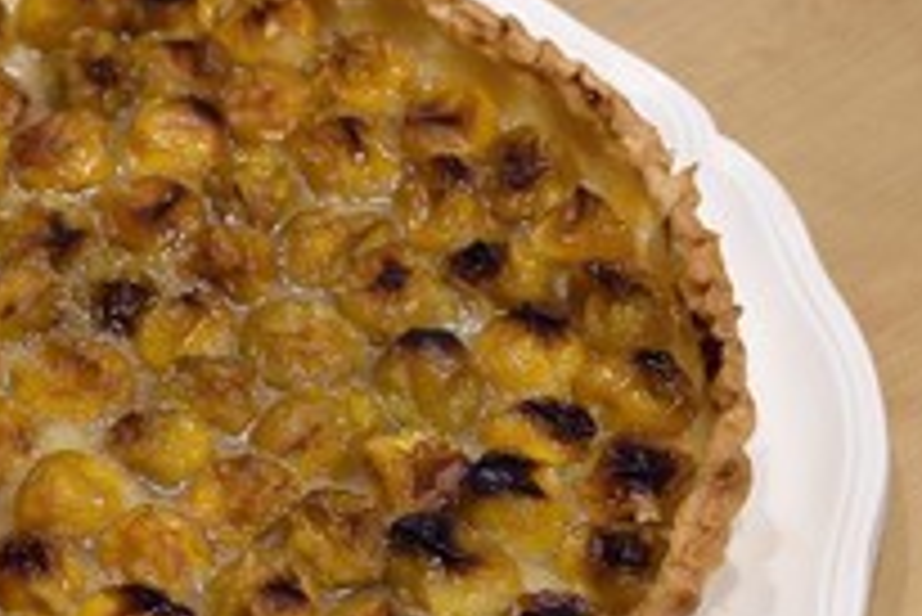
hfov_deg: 16.4
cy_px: 477
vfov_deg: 11.1
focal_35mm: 123
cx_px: 94
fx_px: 3152
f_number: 7.1
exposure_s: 1/25
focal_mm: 60
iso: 1600
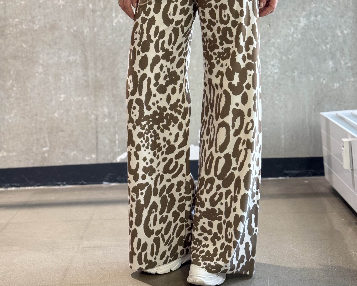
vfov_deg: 23.9
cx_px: 179
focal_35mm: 63
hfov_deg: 30.0
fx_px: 666
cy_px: 66
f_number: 1.78
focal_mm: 6.76
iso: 160
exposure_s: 1/100
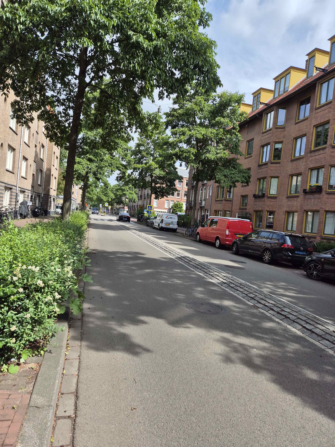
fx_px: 297
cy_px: 224
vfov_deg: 73.9
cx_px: 168
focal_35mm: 23
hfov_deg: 58.9
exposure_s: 1/1128
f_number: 1.8
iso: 25
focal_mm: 5.4
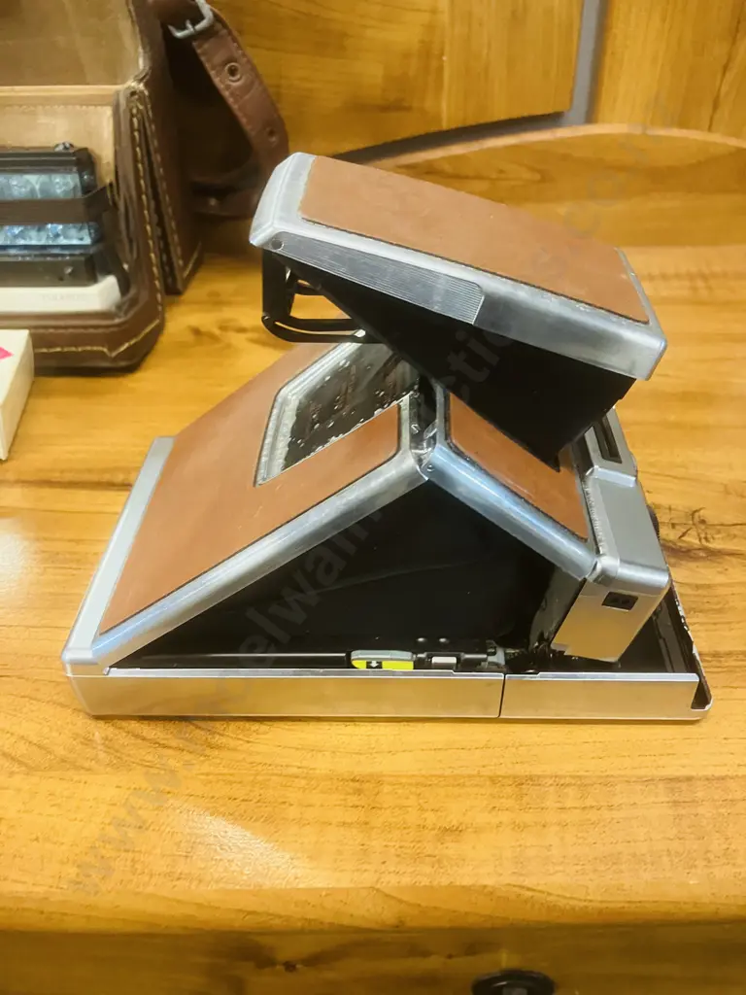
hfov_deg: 49.7
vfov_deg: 63.4
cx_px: 373
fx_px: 805
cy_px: 498
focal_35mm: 28
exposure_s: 1/50
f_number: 1.8
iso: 320
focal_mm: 3.99
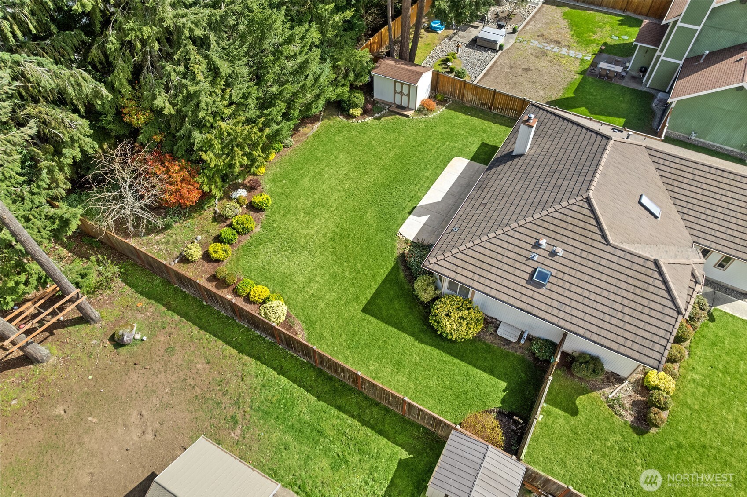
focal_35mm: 22
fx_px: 456
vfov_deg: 57.2
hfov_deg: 78.6
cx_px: 374
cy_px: 248
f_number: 2.8
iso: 100
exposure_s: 1/240
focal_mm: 8.38
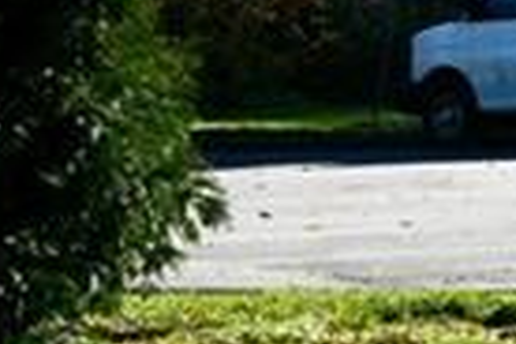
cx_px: 1858
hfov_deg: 5.4
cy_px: -153
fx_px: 4902
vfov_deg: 4.0
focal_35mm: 342
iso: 100
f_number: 9
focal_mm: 46
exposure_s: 1/320
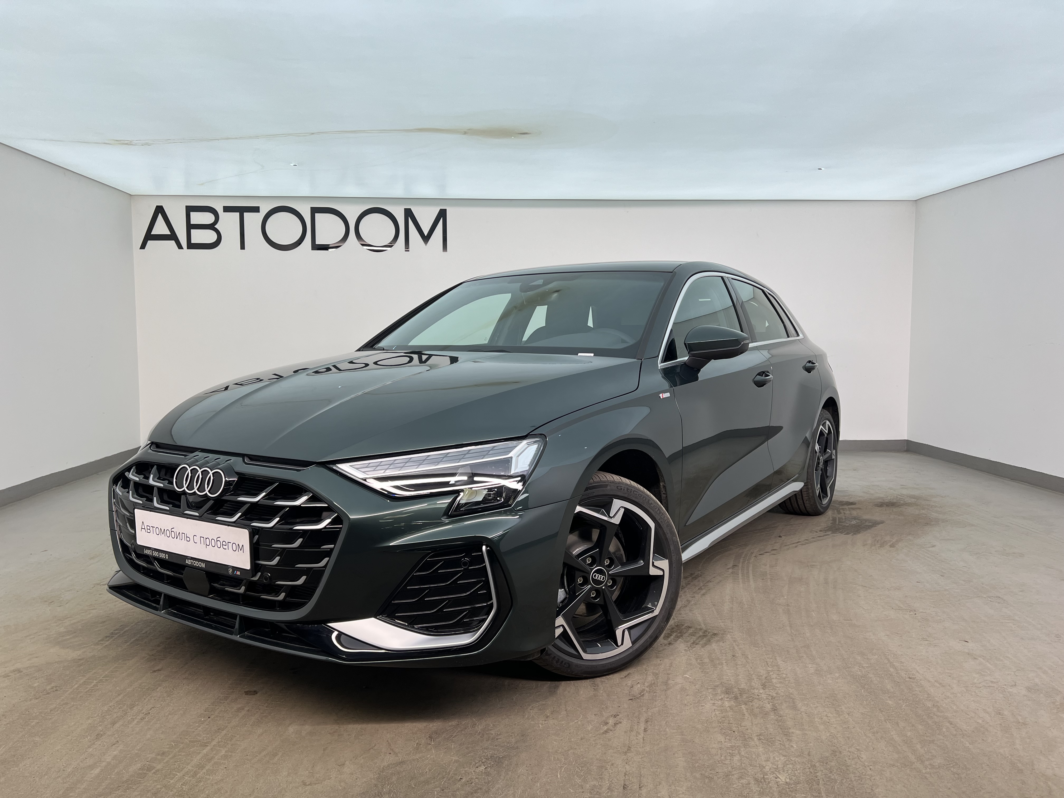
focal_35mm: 26
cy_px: 399
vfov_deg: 53.1
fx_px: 799
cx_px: 532
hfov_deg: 67.3
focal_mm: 5.7
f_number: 1.5
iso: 40
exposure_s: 1/126
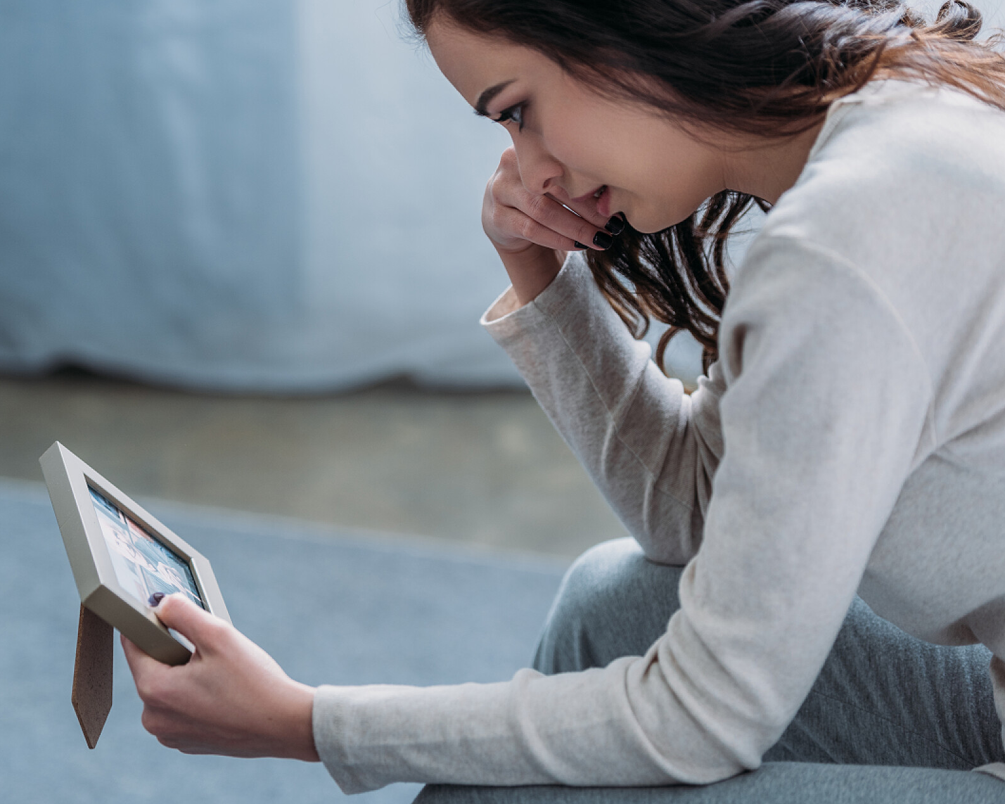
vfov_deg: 12.3
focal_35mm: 125
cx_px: 409
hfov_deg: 15.4
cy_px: 403
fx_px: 3718
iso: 200
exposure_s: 1/200
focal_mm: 110
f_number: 2.8
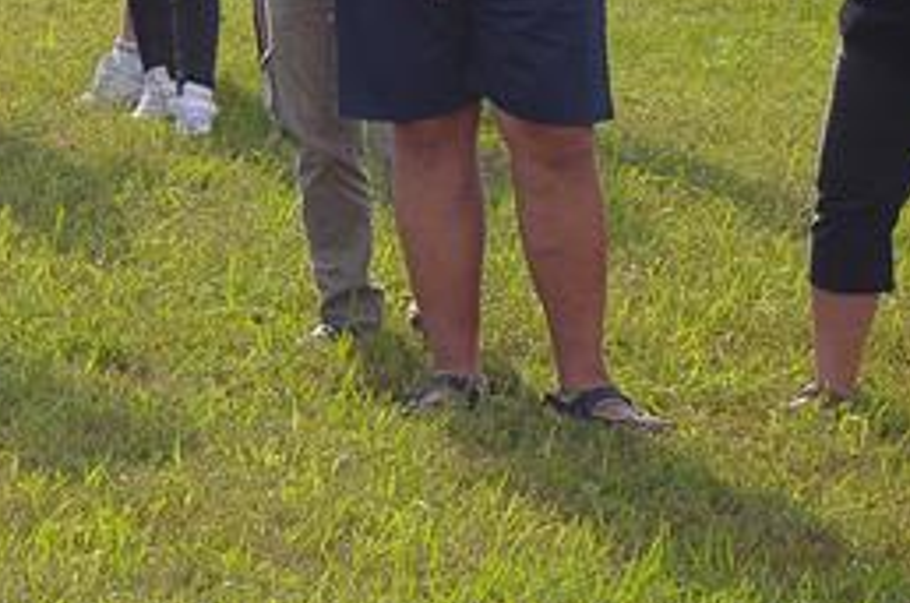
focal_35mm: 346
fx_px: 8730
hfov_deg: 5.9
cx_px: -194
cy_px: -210
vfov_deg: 3.9
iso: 400
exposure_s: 1/640
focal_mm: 70
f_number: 6.3
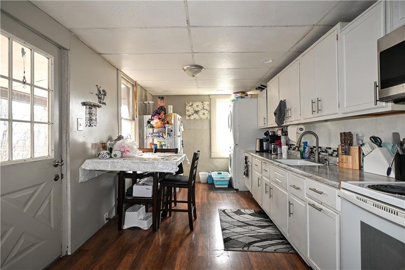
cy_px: 135
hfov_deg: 90.0
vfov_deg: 67.3
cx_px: 202
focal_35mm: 18
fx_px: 202
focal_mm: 12
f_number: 4
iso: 320
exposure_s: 1/60
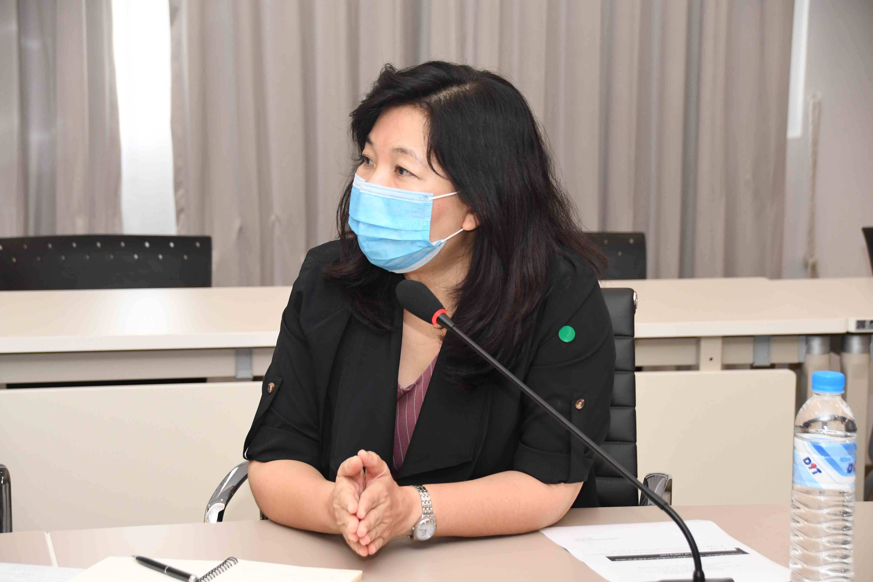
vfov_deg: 12.2
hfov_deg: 18.3
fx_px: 2716
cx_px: 436
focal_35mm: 112
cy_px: 291
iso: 1600
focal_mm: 75
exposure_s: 1/200
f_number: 5.6
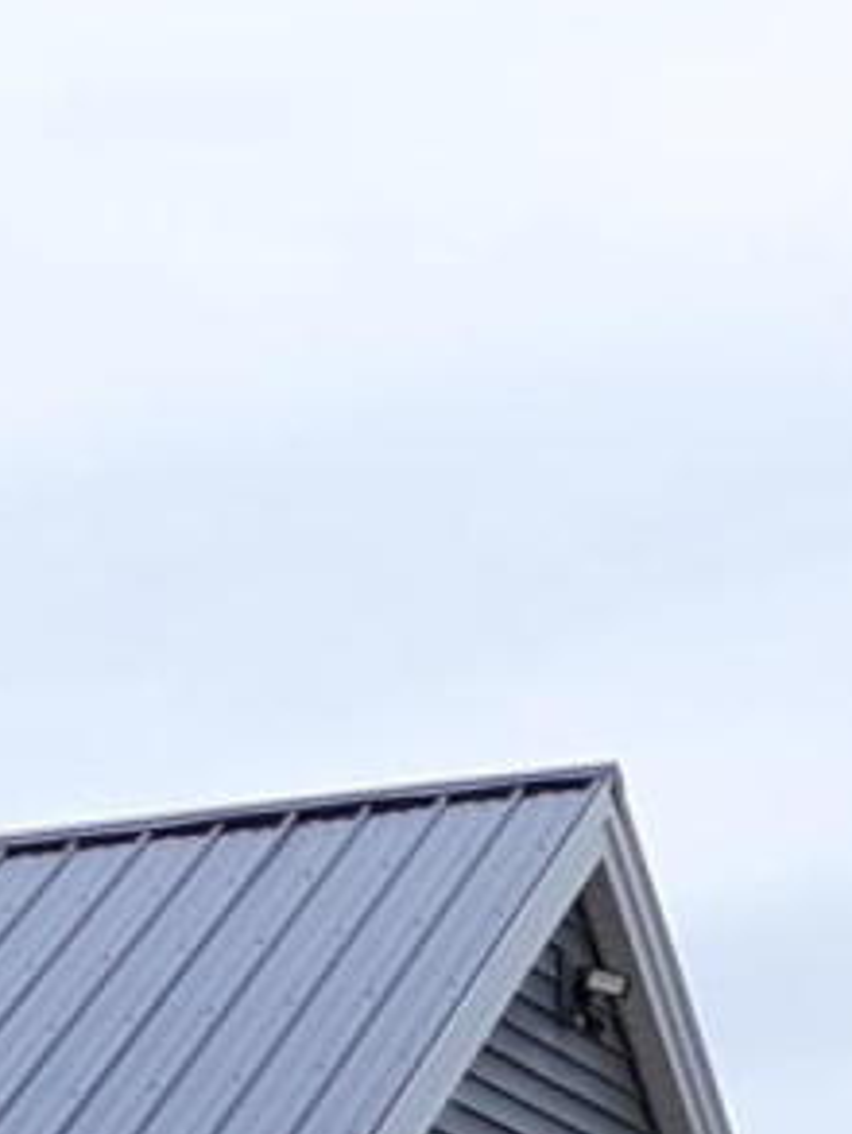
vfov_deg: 9.3
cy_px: 2647
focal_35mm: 191
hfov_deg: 7.0
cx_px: -1638
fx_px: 6264
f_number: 1.7
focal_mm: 3.7
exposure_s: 1/730
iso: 40
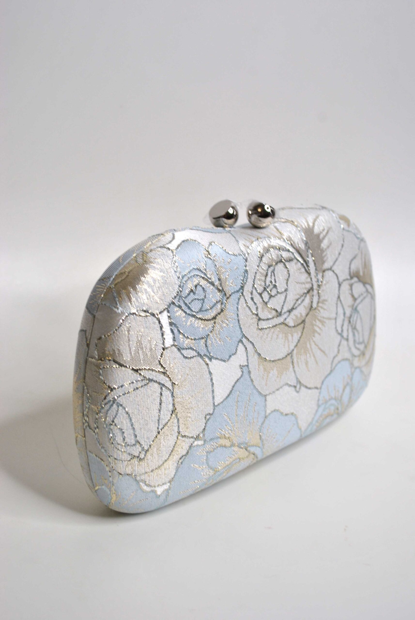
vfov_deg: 41.1
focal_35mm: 48
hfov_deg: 28.2
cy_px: 310
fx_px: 827
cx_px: 208
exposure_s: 1/160
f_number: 4.8
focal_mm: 32
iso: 200
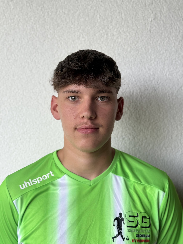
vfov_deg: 39.7
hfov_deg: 30.3
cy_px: 122
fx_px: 338
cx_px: 92
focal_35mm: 48
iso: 64
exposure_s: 1/150
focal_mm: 6.76
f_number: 1.78
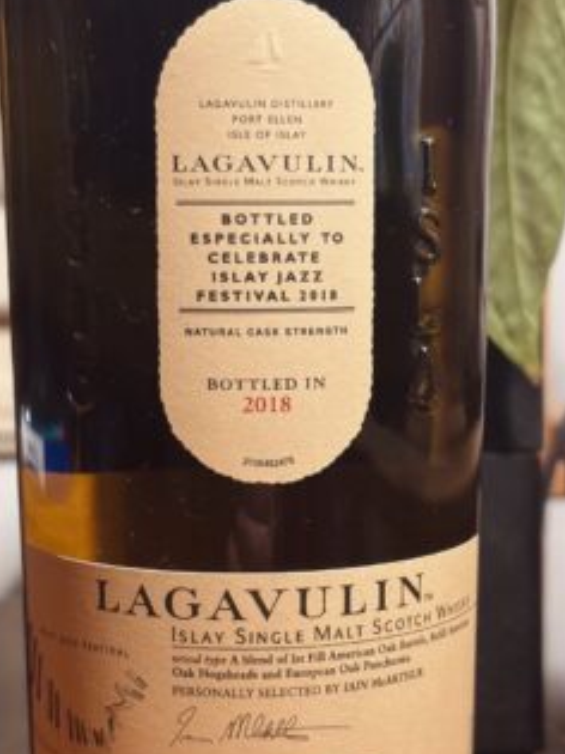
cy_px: 421
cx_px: 282
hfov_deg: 22.2
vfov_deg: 29.4
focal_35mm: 66
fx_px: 1437
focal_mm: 5.96
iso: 320
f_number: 1.6
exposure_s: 1/30
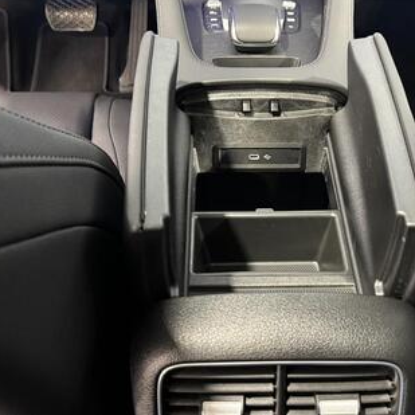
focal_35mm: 42
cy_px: 206
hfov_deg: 39.9
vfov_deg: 40.0
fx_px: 570
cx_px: 247
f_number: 1.78
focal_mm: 6.76
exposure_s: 1/30
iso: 1000
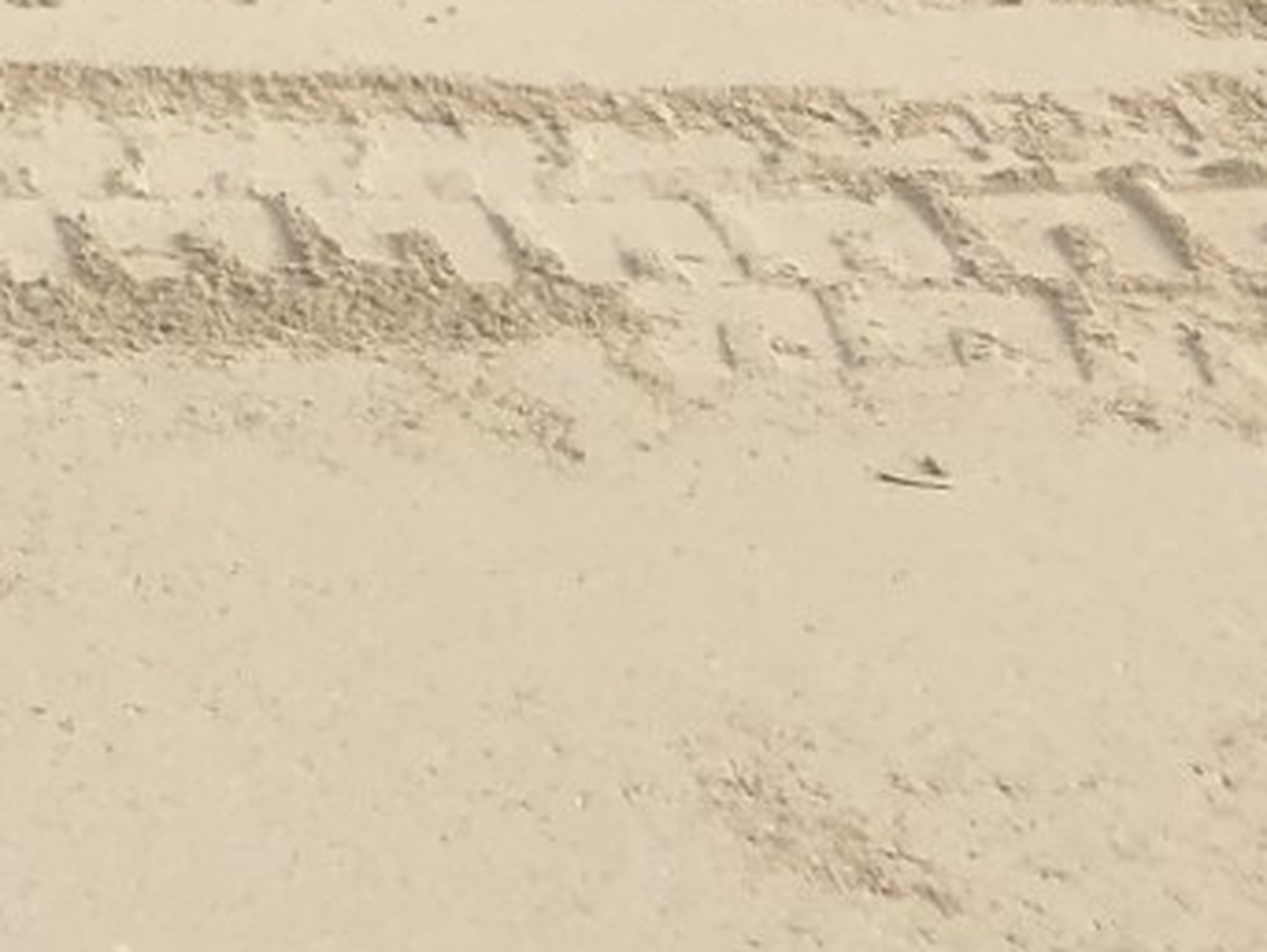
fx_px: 5750
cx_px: -659
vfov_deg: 8.3
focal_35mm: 157
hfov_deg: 12.0
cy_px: -1648
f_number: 1.8
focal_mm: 3.99
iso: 20
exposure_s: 1/1389
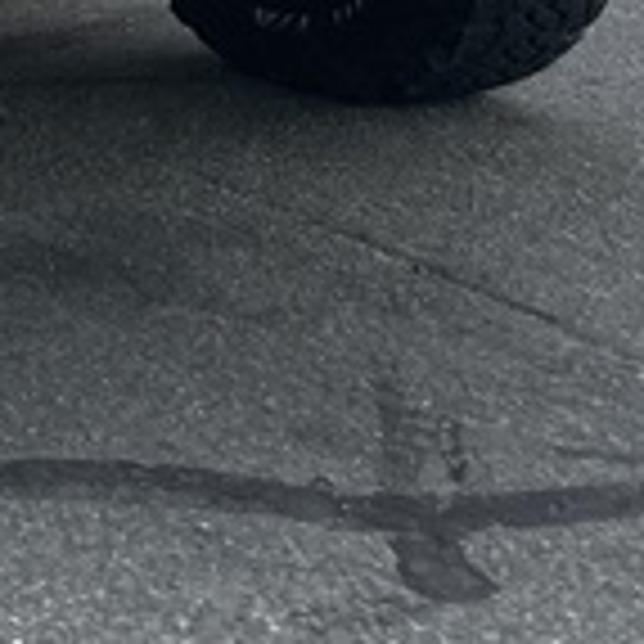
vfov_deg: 10.5
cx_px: -1049
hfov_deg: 9.9
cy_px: -761
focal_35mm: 148
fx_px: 3115
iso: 125
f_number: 1.78
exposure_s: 1/100
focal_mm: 6.86
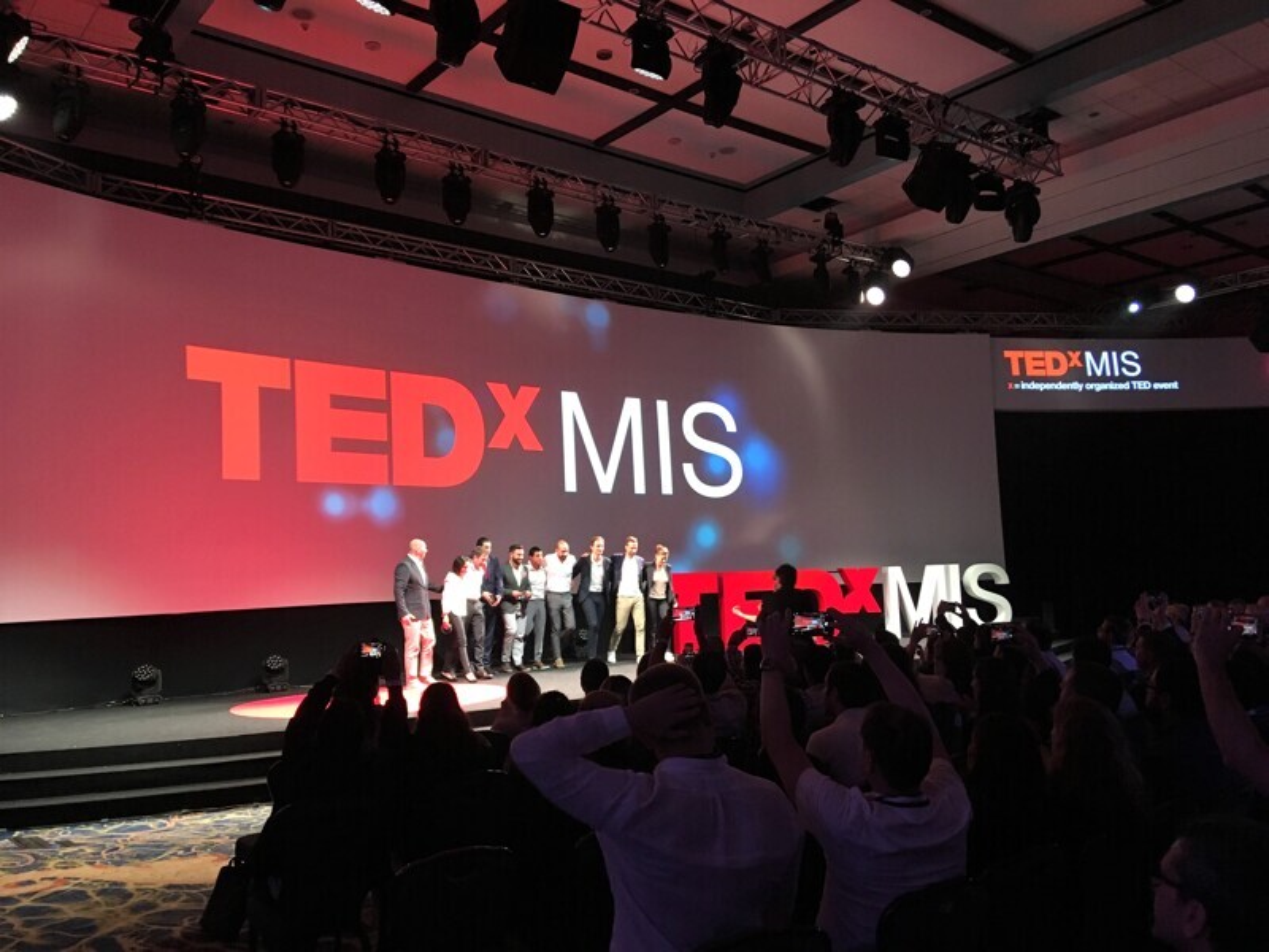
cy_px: 476
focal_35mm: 29
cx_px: 634
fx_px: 1063
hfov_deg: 61.7
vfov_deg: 48.2
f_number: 2.2
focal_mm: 4.15
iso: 125
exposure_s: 1/30
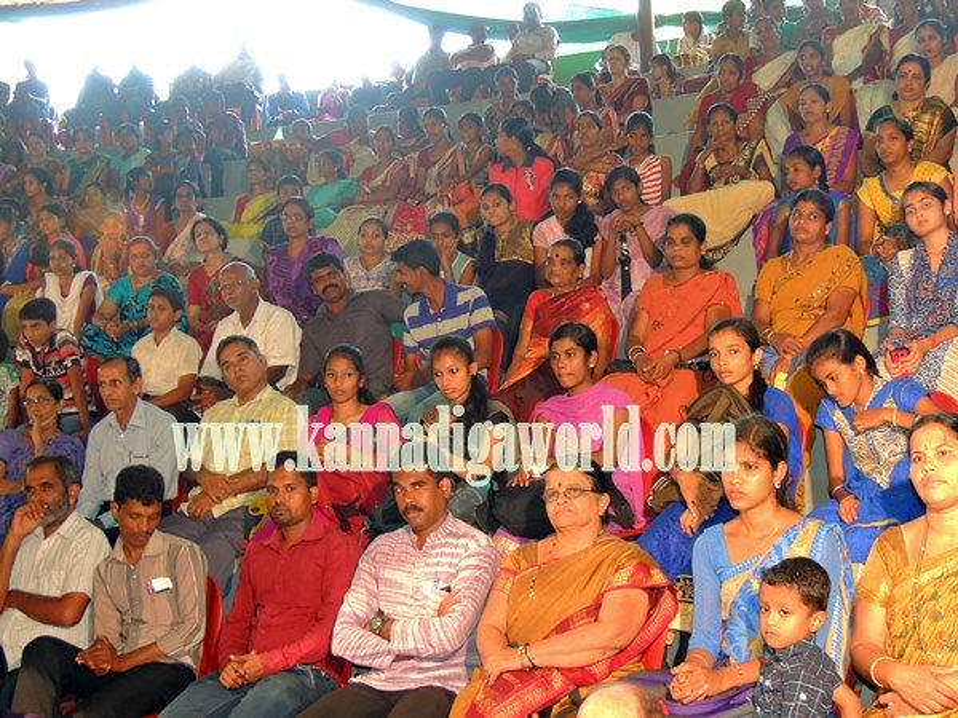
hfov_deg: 38.2
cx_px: 479
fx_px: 1384
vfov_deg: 29.1
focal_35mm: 50
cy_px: 359
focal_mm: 8.9
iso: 800
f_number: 3.6
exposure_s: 1/40
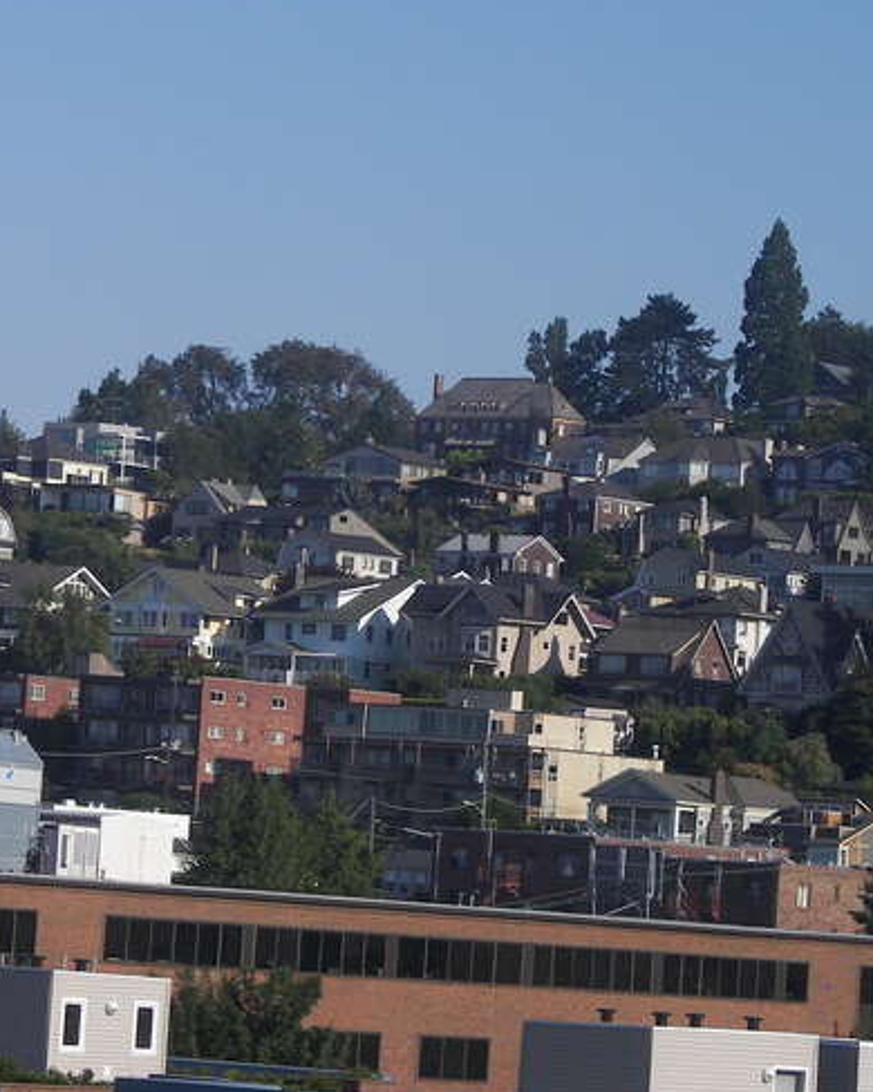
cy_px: 432
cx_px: 372
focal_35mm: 221
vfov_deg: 8.7
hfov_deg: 7.0
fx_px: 7142
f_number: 3.2
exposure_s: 1/800
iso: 64
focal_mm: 22.8
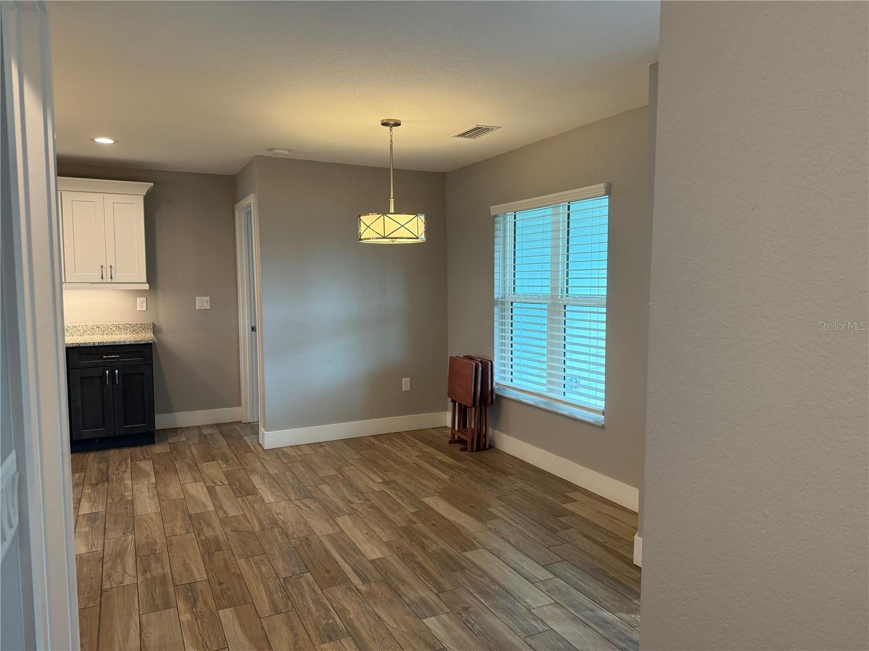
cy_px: 326
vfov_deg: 56.8
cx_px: 434
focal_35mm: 24
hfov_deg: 71.6
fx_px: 602
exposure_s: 1/120
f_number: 1.78
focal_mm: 6.76
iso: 160
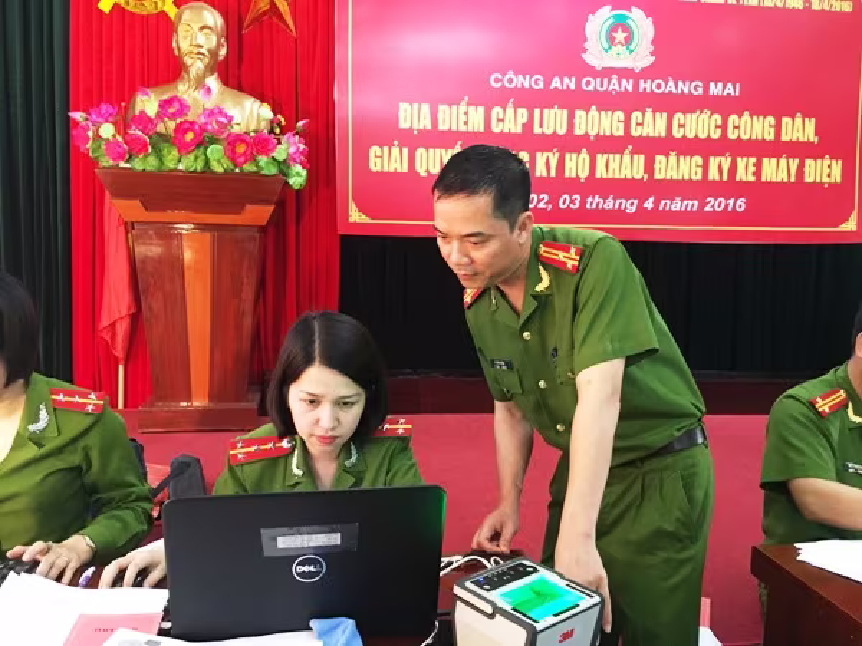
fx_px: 722
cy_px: 323
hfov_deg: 61.7
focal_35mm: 29
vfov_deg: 48.2
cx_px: 431
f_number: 2.2
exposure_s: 1/25
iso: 200
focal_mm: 4.15
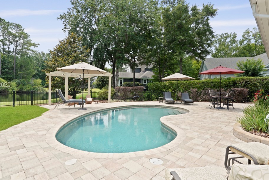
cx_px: 132
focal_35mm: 19
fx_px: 142
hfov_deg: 86.9
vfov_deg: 64.5
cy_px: 86
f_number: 9
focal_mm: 16
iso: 320
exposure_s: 1/100
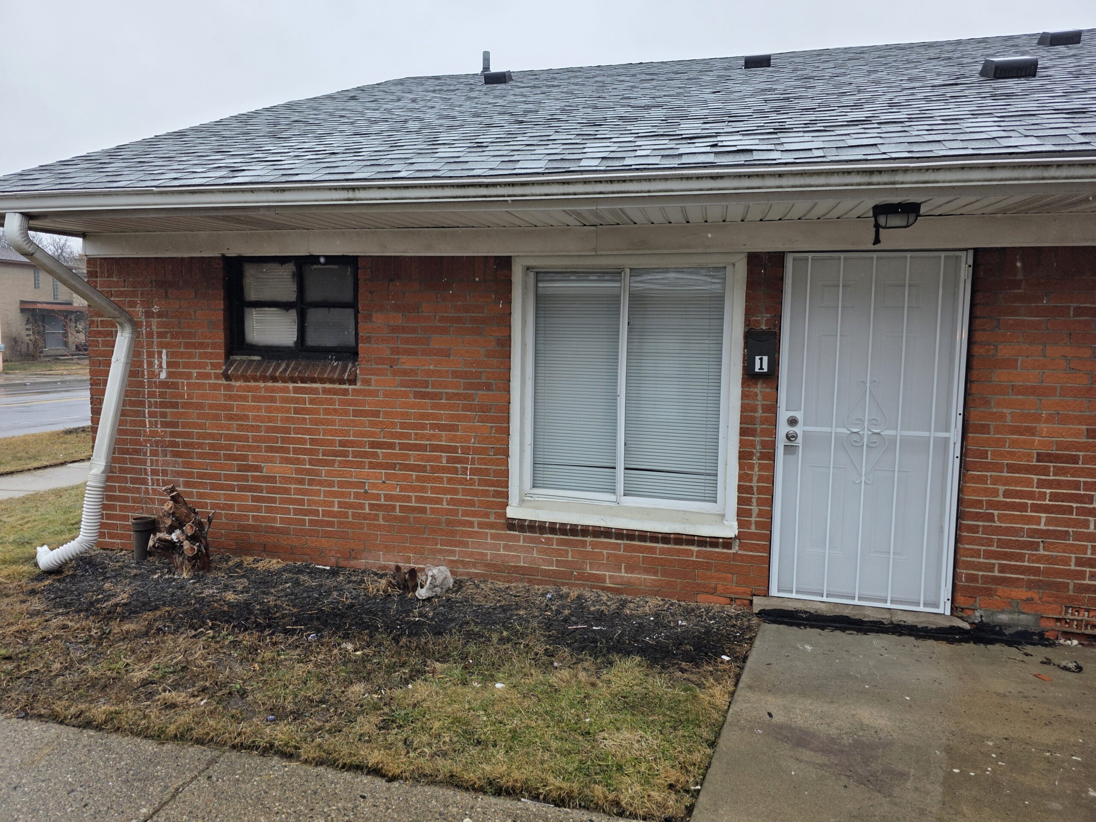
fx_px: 728
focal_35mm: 23
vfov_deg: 58.9
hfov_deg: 73.9
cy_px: 411
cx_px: 548
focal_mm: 6.3
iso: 40
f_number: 1.7
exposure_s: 1/359
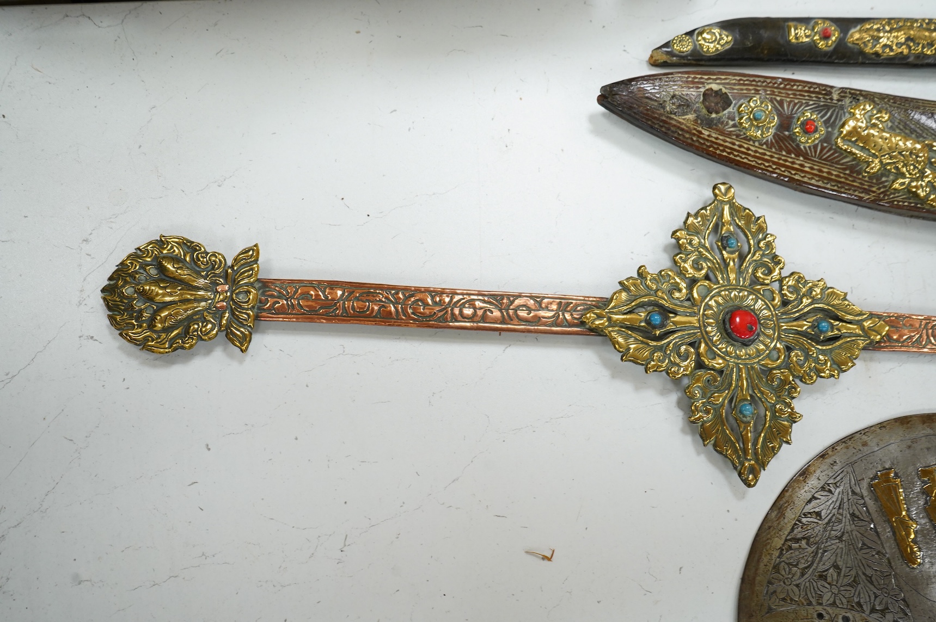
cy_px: 311
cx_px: 468
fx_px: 727
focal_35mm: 28
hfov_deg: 65.5
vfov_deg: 46.3
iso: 2500
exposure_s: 1/80
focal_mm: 28
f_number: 7.1
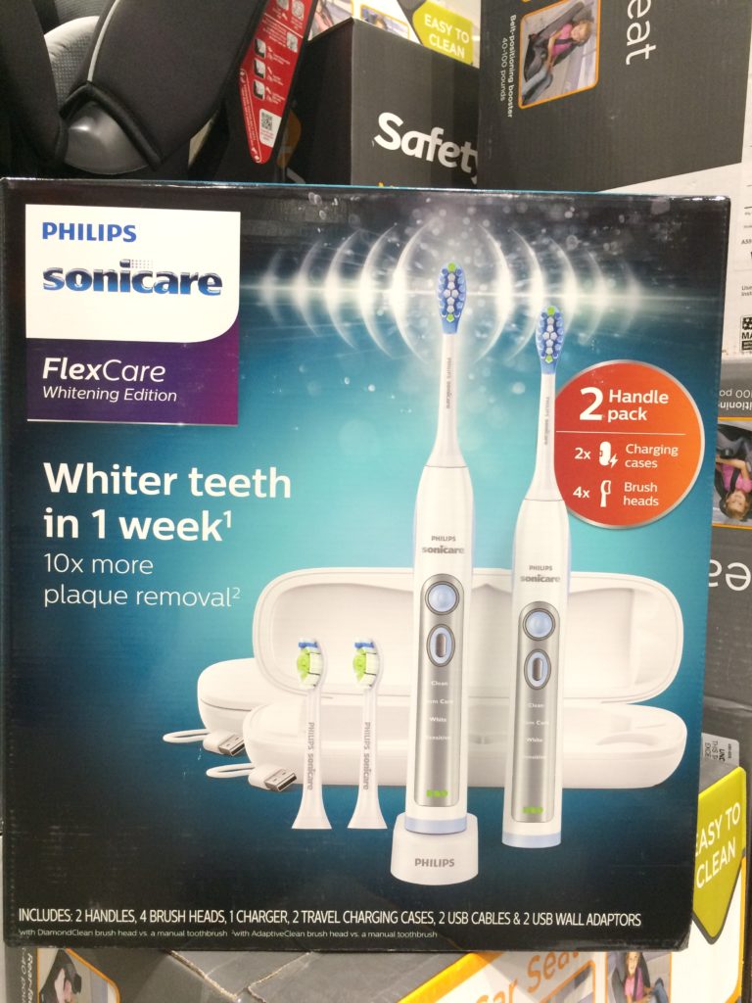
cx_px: 376
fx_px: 840
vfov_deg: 61.7
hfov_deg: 48.2
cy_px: 502
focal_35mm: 29
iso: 125
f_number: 2.2
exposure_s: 1/33
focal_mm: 4.15
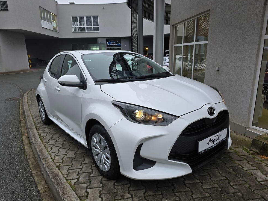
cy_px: 102
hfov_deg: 71.6
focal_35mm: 24
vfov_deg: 56.8
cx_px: 129
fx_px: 186
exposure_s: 1/100
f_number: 1.7
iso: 20
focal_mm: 6.3
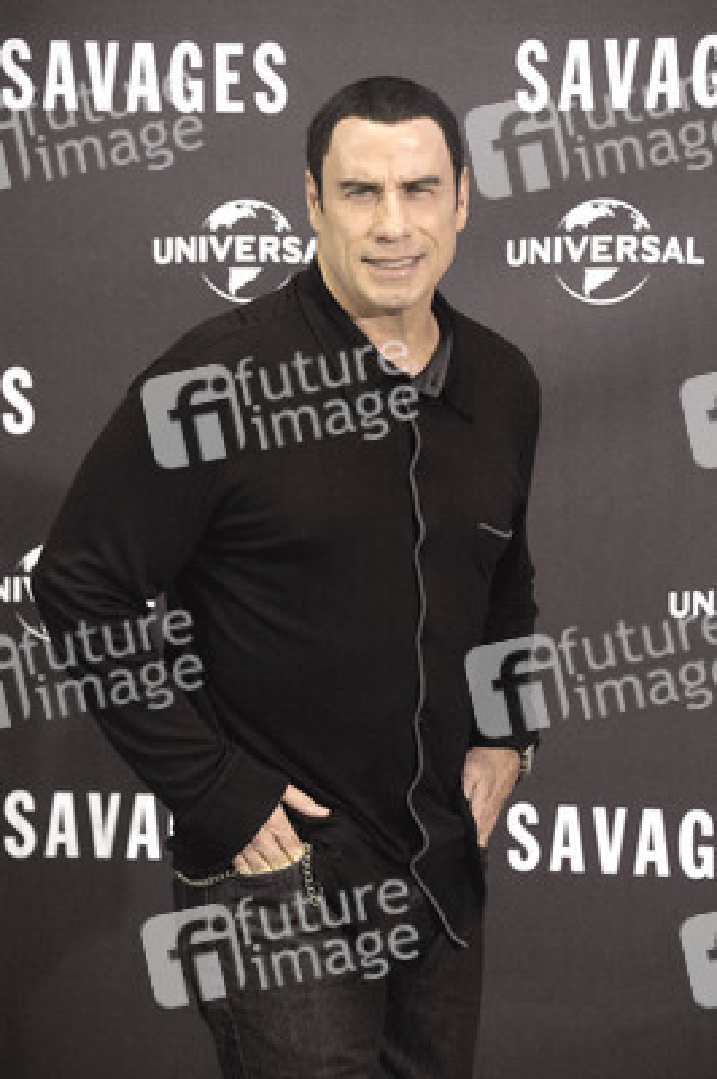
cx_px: 358
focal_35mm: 160
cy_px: 540
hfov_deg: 8.6
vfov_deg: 12.8
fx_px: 4788
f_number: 6.3
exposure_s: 1/160
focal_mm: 160
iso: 640
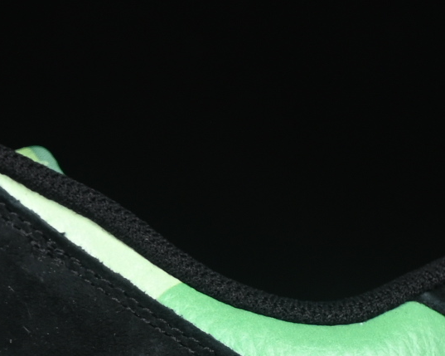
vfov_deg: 4.2
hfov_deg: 5.3
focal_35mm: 365
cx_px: -235
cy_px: 338
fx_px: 4805
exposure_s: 1/60
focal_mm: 50
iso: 160
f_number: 6.3
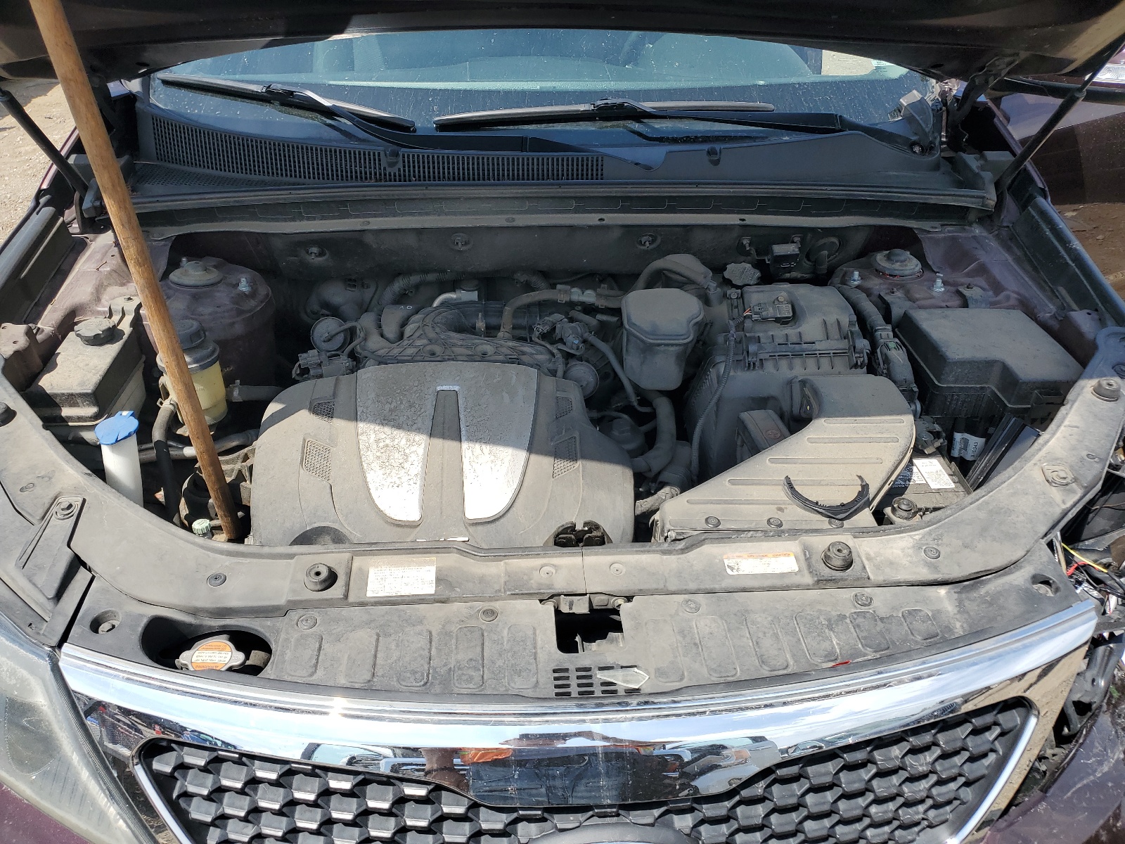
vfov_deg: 53.1
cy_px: 422
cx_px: 562
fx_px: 845
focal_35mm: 26
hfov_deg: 67.3
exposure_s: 1/2000
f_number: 1.5
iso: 50
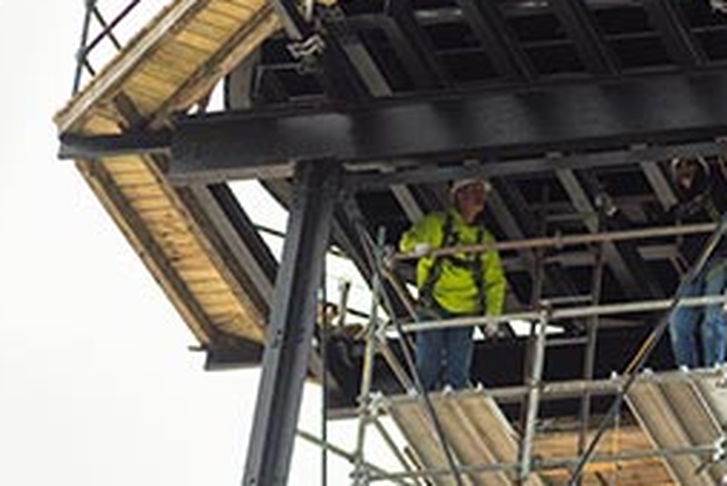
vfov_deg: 4.8
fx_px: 5762
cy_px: 147
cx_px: 535
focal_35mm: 285
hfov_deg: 7.2
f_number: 5.6
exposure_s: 1/1500
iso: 400
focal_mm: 125
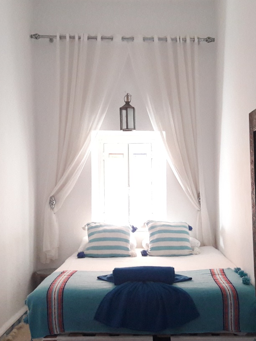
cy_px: 189
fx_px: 345
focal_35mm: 35
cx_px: 141
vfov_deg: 52.5
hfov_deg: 40.6
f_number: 1.9
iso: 320
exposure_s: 1/17
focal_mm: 3.7
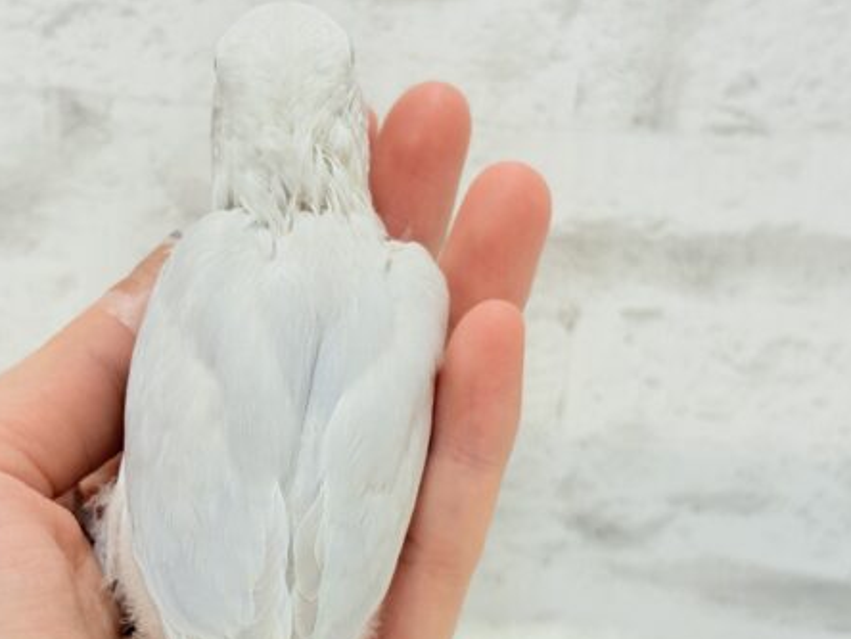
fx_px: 1844
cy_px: 420
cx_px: 316
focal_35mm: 75
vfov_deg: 19.6
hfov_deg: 25.9
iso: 40
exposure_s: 1/50
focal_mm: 5.96
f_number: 1.6
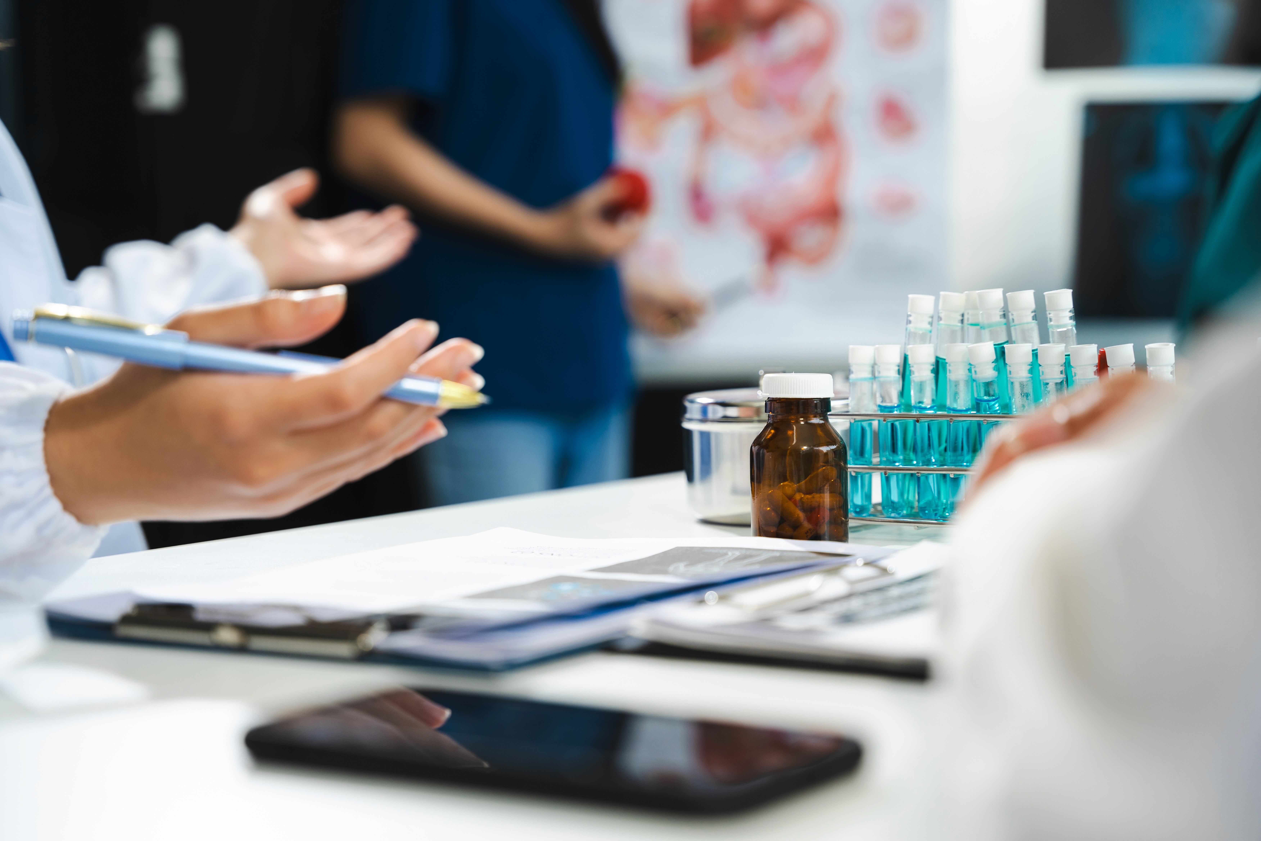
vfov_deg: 22.3
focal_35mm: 61
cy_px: 420
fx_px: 2130
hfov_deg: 33.0
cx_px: 630
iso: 320
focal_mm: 60.8
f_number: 3.2
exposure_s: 1/160
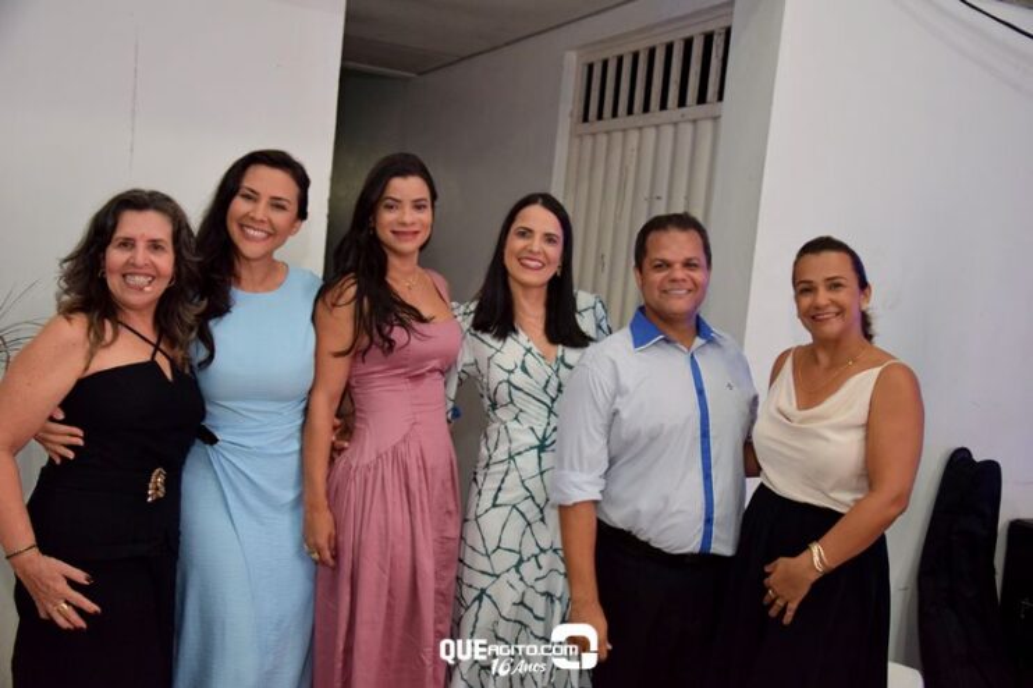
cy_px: 344
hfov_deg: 51.3
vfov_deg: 35.5
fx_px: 1076
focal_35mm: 38
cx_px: 516
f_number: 4
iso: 1250
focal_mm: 25
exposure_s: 1/60
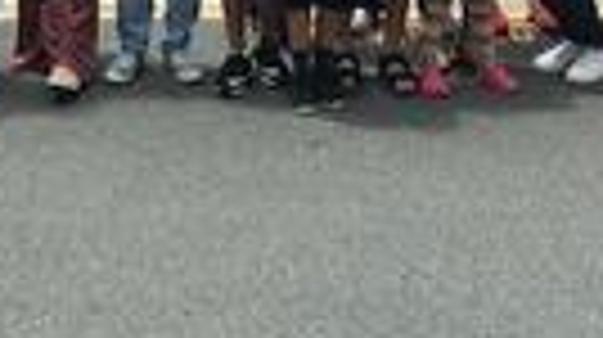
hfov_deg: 23.3
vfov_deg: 12.5
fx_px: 1453
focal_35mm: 91
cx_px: 184
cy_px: -198
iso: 20
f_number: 1.8
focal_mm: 3.99
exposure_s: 1/1053
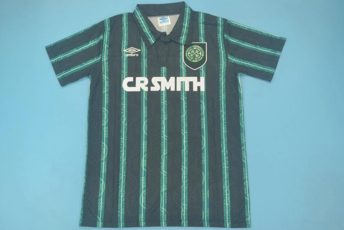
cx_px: 168
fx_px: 354
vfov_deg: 36.0
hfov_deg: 51.9
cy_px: 115
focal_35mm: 37
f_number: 4
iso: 200
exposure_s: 1/80
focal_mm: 24
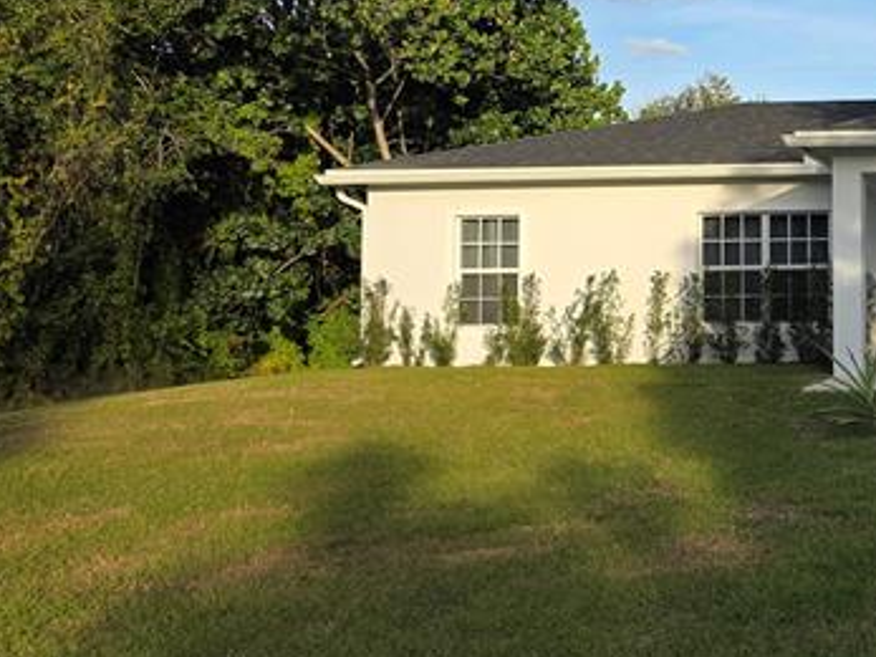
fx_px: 1341
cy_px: 215
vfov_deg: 27.3
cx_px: 995
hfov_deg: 31.5
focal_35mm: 53
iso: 80
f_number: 1.7
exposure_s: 1/3075
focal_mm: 6.3
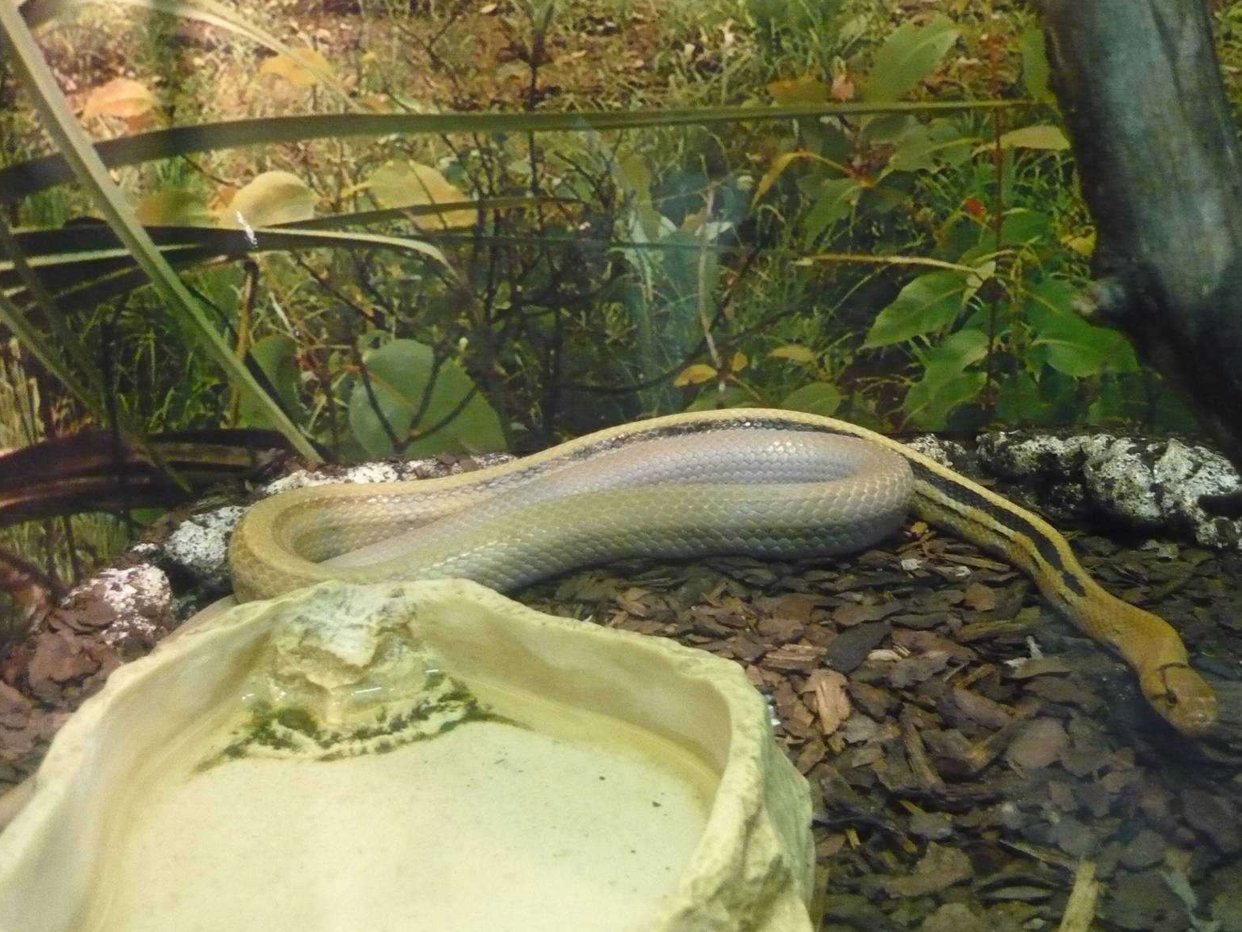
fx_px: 1220
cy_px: 470
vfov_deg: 41.8
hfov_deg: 53.9
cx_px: 637
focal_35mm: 34
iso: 800
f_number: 2.8
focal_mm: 5.5
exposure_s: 1/20
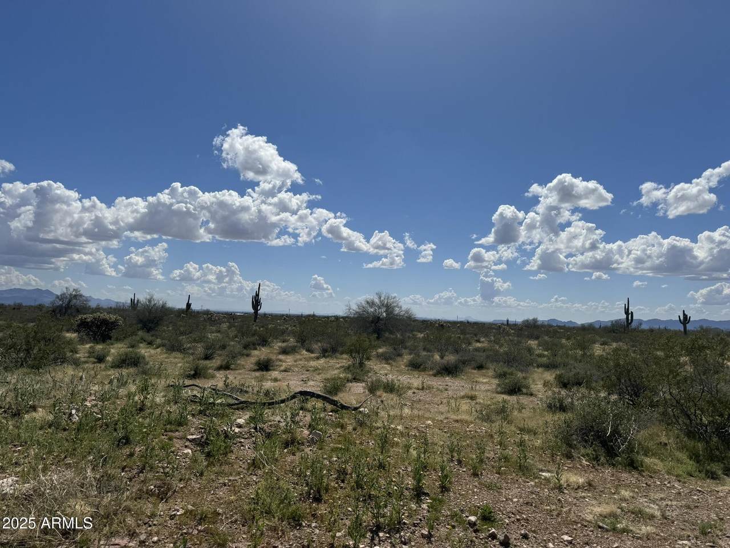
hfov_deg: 71.6
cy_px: 274
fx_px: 506
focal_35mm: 24
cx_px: 365
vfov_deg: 56.8
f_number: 1.78
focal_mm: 6.86
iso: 80
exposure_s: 1/15152
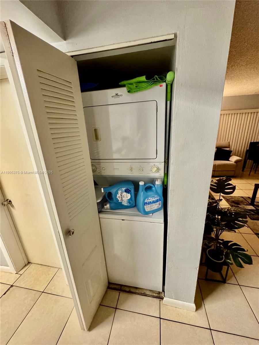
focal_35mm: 14
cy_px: 172
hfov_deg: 85.7
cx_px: 130
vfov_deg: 102.1
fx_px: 140
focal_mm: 2.22
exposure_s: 1/60
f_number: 2.2
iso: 1000
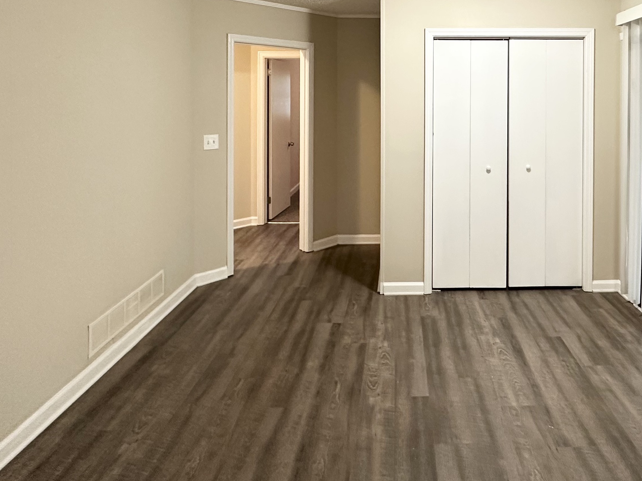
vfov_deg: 51.8
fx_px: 464
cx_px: 413
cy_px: 104
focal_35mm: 25
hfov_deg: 68.0
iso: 250
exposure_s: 1/60
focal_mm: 2.22
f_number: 2.2
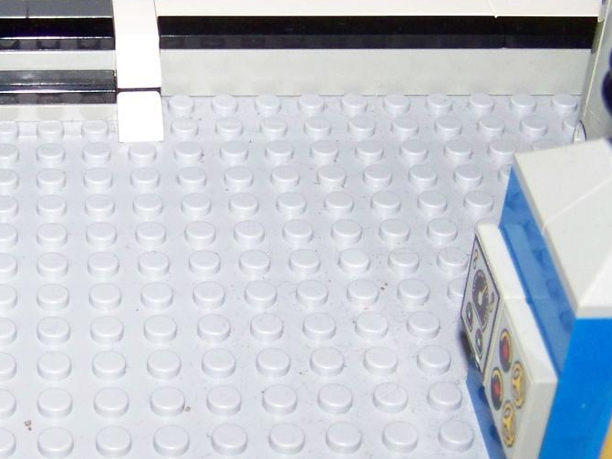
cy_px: 179
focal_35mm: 87
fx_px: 1538
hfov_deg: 21.9
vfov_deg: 16.9
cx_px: 52
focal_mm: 6.3
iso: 200
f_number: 2.8
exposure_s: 1/30
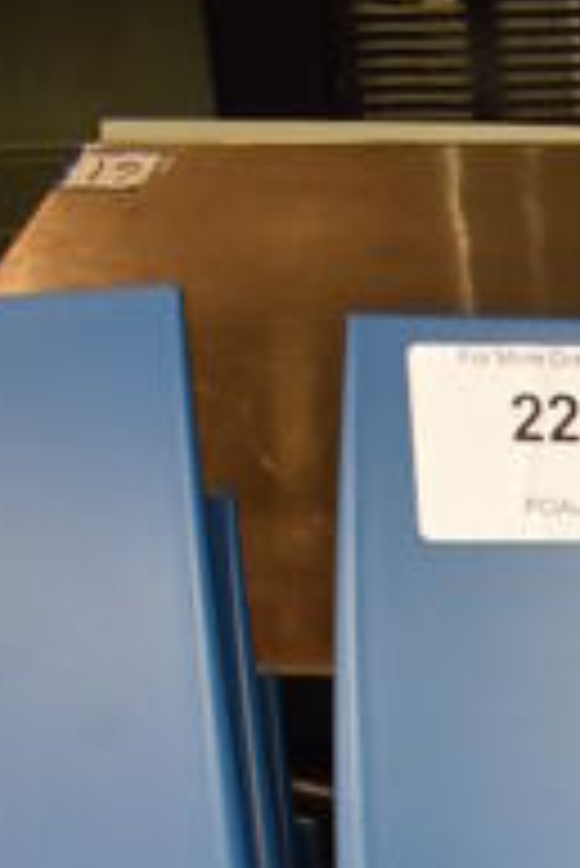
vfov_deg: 12.3
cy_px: 1869
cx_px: 1124
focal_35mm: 142
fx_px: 3425
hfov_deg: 9.1
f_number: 3.5
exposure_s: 1/200
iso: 800
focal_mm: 20
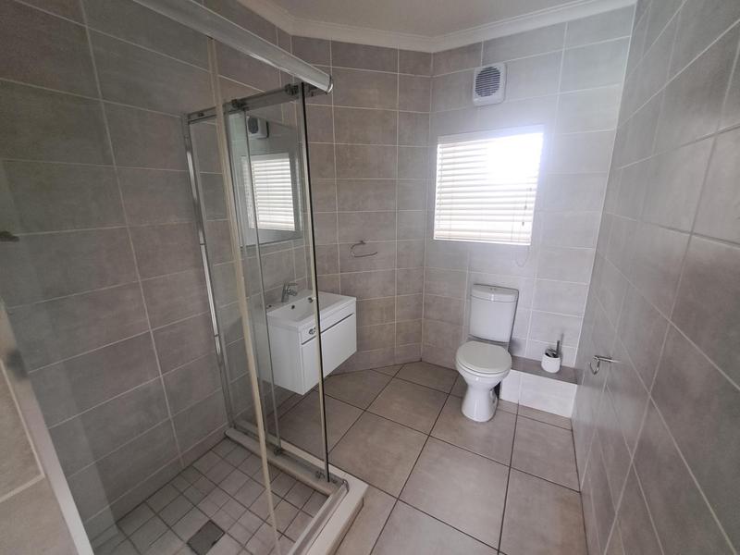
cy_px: 278
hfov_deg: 106.2
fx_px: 278
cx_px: 370
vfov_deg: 89.9
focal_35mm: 13
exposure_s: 1/50
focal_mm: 1.74
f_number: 2.2
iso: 100
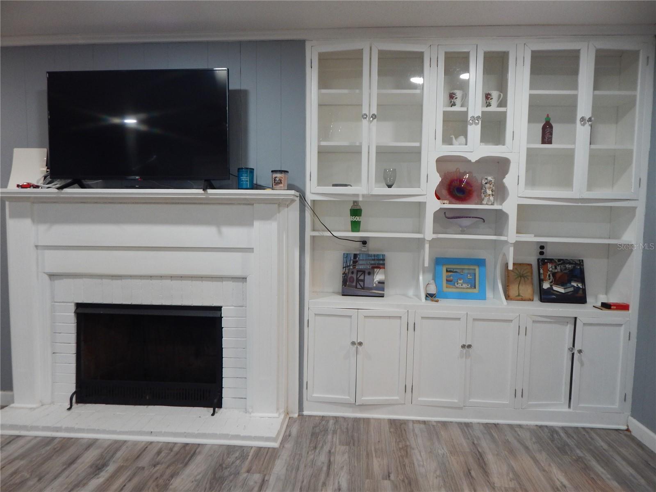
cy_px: 246
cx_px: 328
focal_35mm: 22
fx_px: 417
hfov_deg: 76.4
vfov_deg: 61.1
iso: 220
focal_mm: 4
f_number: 3
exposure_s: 1/30
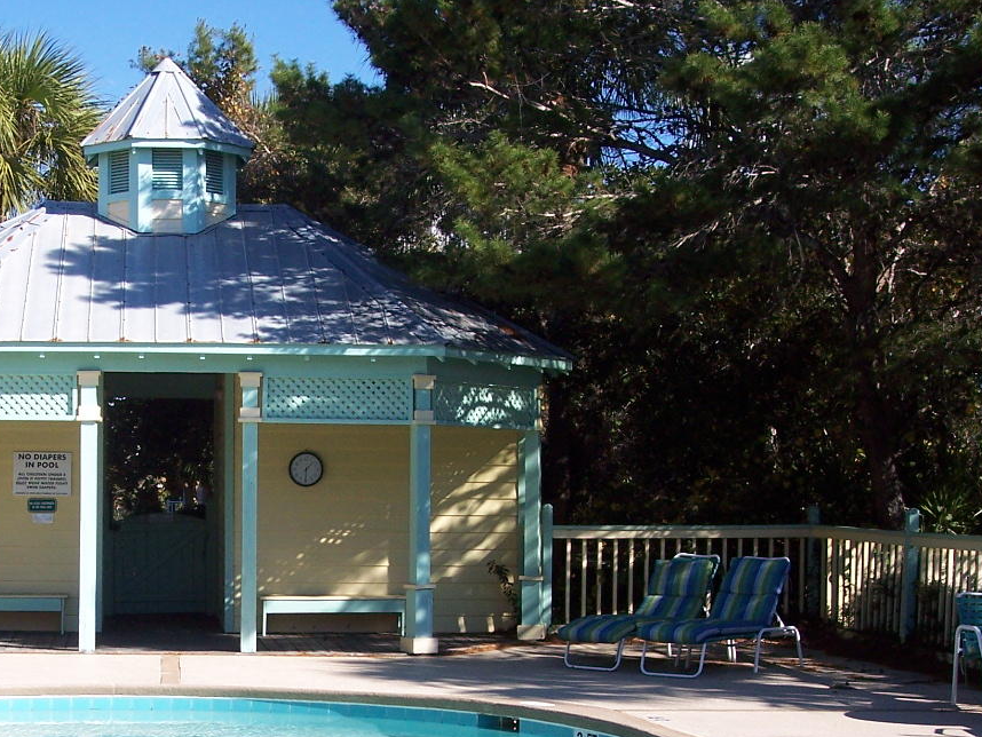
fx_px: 1930
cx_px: 200
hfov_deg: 28.0
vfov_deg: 21.5
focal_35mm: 68
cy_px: 494
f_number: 4
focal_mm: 8
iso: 100
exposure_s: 1/750
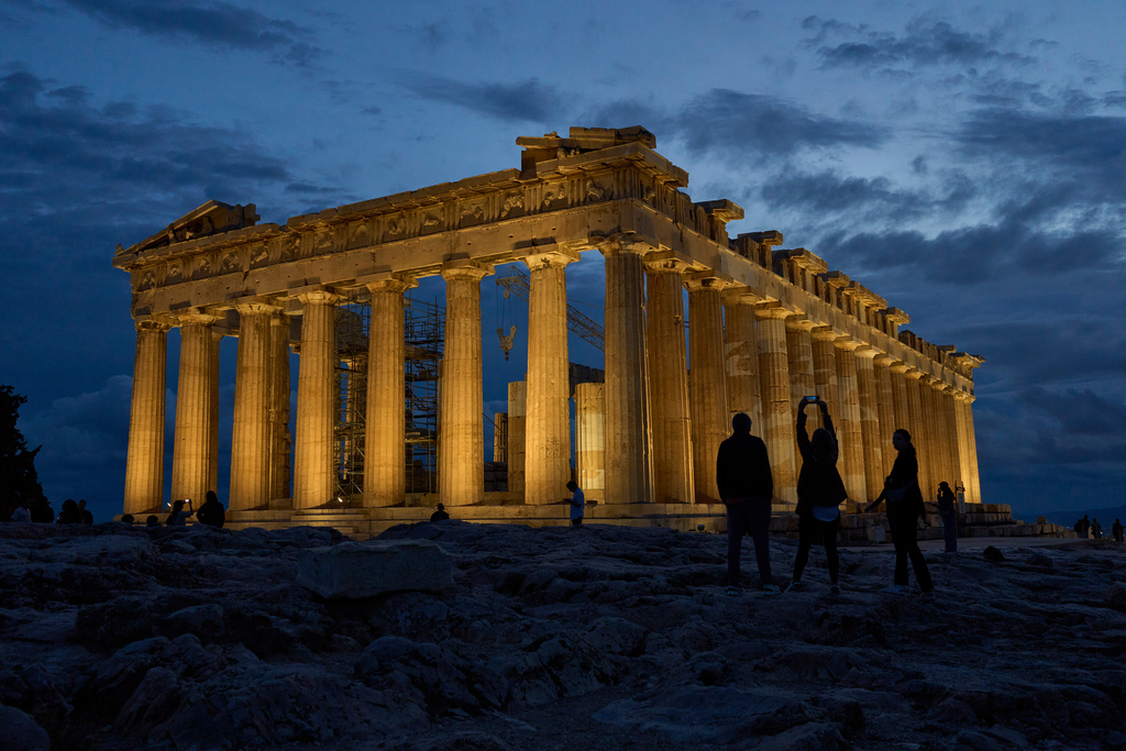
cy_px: 376
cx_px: 563
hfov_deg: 54.4
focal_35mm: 35
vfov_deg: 37.9
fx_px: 1095
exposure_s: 1/100
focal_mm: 35
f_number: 4.5
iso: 2000
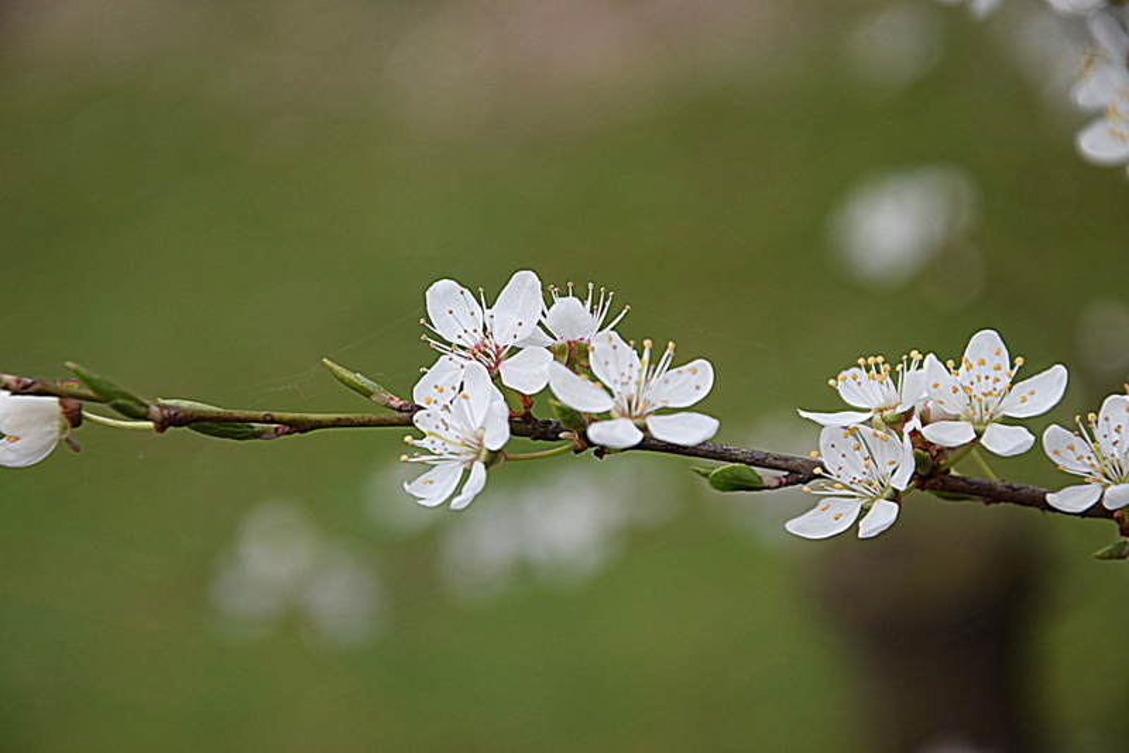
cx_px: 564
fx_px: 4941
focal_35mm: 158
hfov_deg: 13.0
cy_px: 376
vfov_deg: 8.7
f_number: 7.1
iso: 400
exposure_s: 1/125
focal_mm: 105
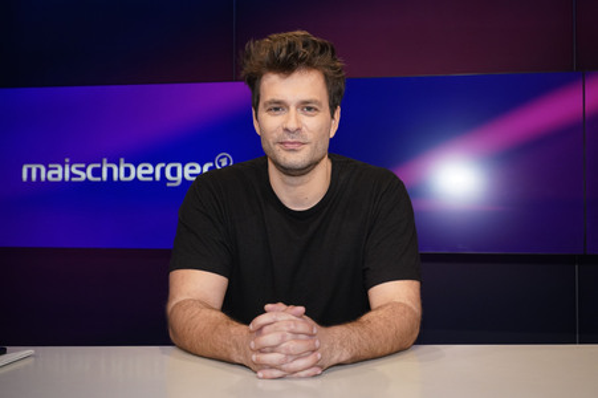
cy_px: 199
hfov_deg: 49.6
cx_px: 299
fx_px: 647
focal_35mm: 39
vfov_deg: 34.2
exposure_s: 1/160
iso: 2000
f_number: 5
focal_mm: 39
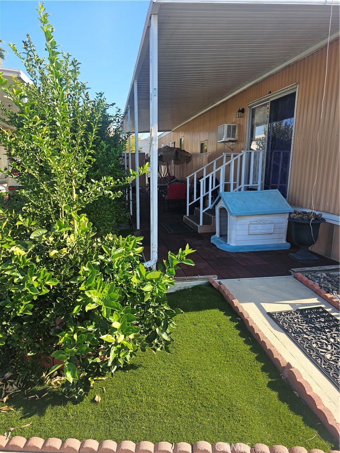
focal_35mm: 23
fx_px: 301
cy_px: 226
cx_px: 170
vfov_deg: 73.9
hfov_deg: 58.9
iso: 10
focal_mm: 6.3
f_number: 1.7
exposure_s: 1/223
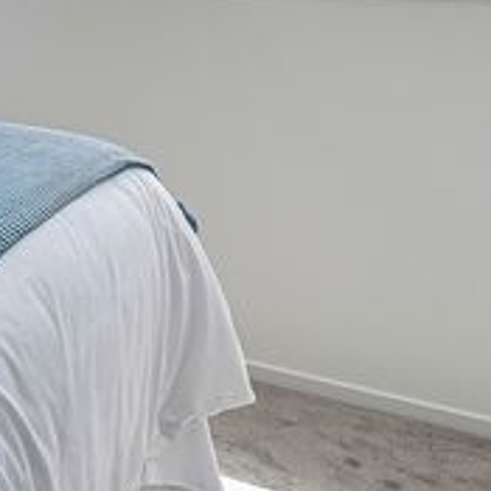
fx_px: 899
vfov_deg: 28.4
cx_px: -309
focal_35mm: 56
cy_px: -14
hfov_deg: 22.7
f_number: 10
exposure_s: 1/40
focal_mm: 10
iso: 400
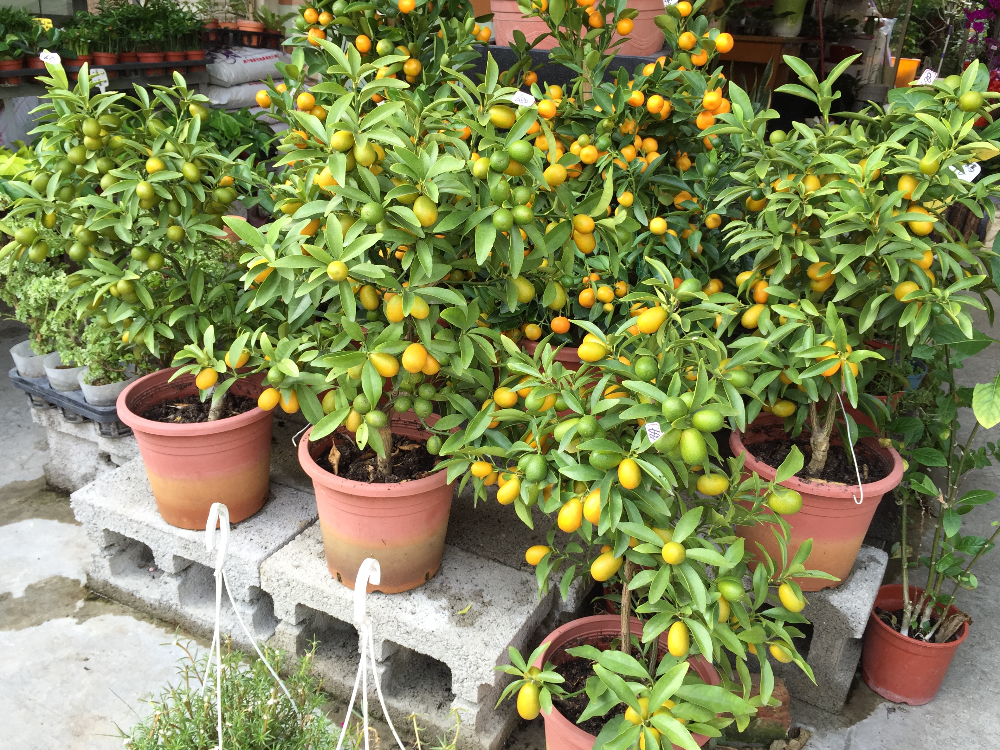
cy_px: 370
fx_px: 867
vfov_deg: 46.8
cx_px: 499
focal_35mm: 30
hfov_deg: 60.0
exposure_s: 1/120
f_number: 2.2
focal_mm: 4.15
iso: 32
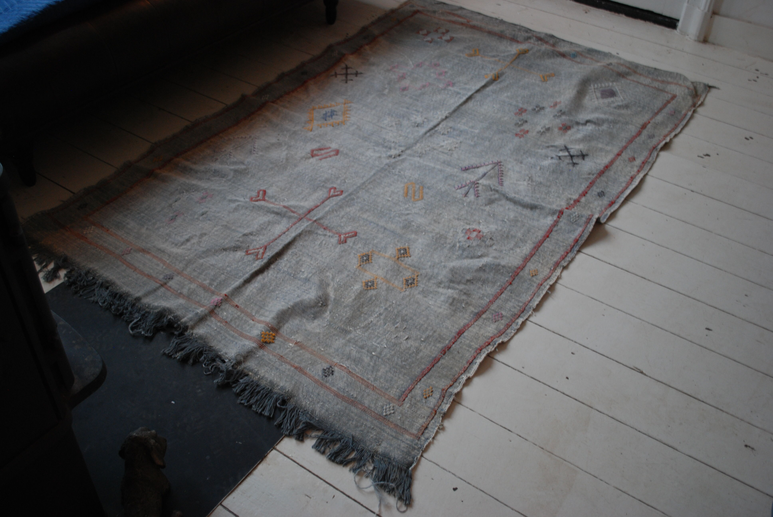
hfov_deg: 53.1
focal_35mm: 36
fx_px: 774
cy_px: 258
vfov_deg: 37.0
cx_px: 386
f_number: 4.2
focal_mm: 24
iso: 400
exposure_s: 1/15
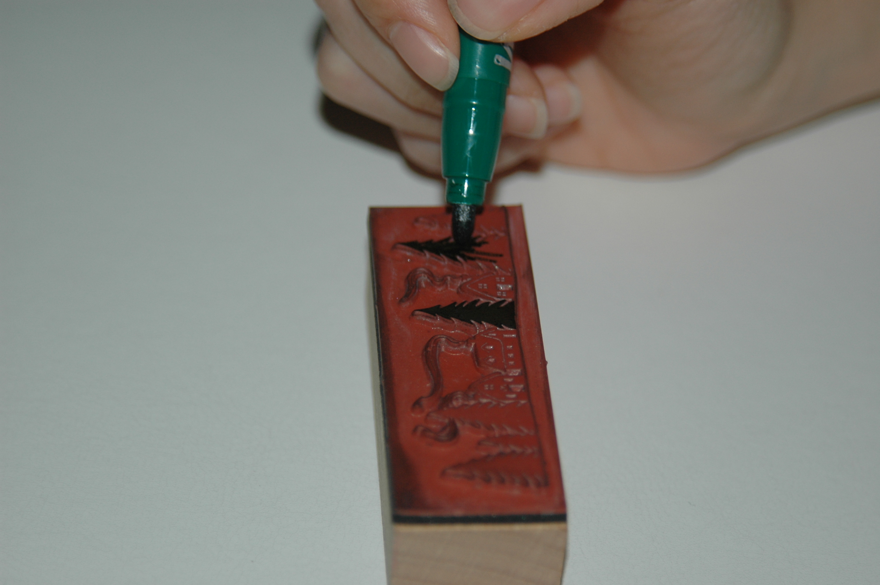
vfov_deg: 13.8
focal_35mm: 99
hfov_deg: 20.6
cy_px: 292
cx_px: 440
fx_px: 2417
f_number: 4.5
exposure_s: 1/60
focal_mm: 66
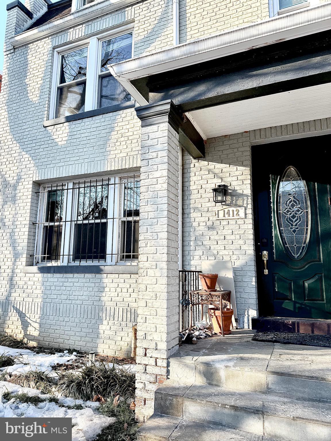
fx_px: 306
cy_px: 220
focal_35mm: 24
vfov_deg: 71.6
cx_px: 166
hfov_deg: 56.8
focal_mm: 6.76
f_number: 1.78
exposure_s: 1/1410
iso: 80
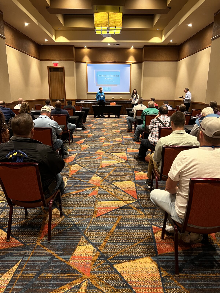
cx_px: 110
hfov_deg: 53.1
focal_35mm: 26
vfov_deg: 67.3
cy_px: 146
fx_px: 220
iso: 250
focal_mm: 5.7
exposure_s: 1/60
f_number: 1.5
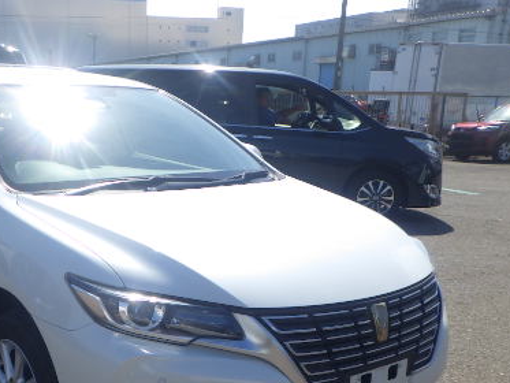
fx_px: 707
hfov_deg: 38.7
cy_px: 295
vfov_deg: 29.7
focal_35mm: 48
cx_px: 135
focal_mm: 5
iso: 125
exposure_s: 1/1000
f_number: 4.2
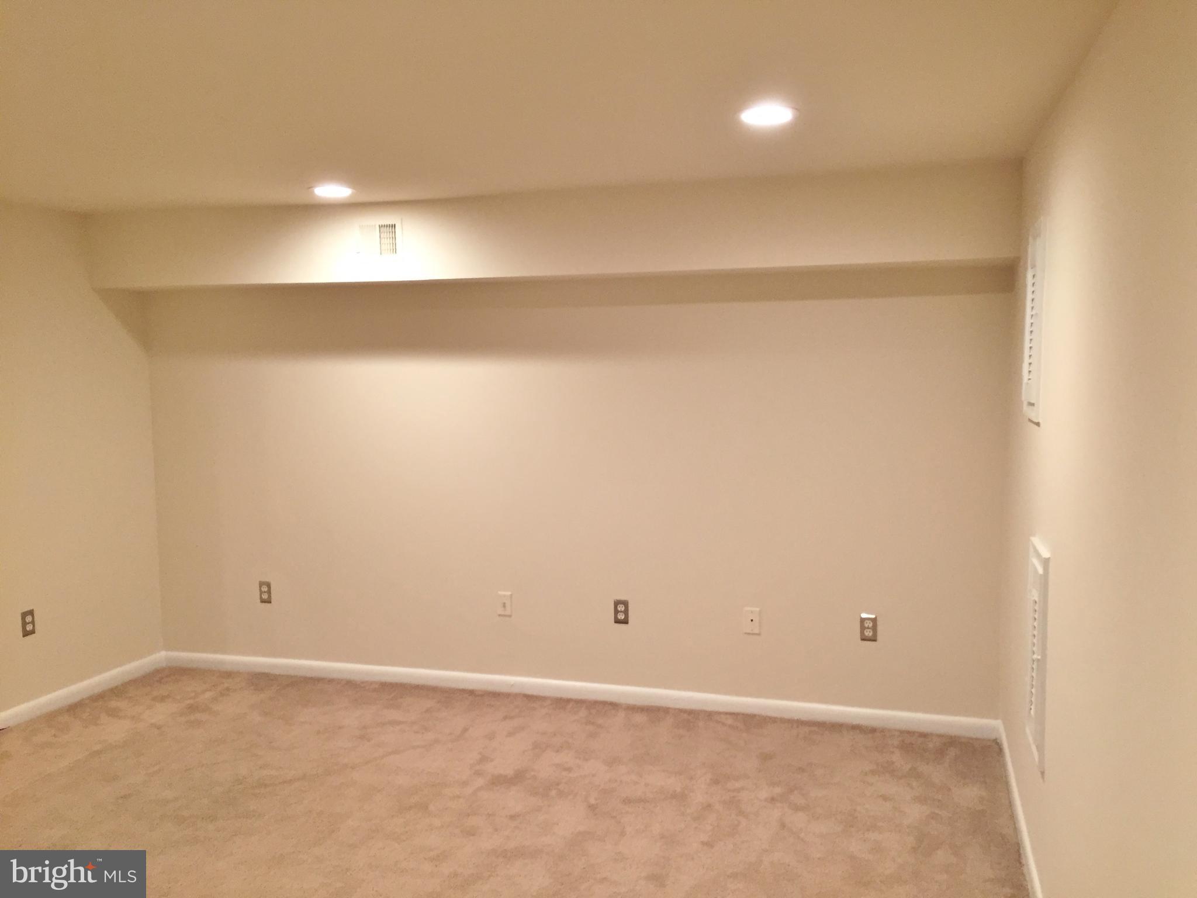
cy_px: 449
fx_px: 1003
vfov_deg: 48.2
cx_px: 598
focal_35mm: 29
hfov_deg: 61.7
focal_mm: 4.15
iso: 50
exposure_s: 1/30
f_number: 2.2
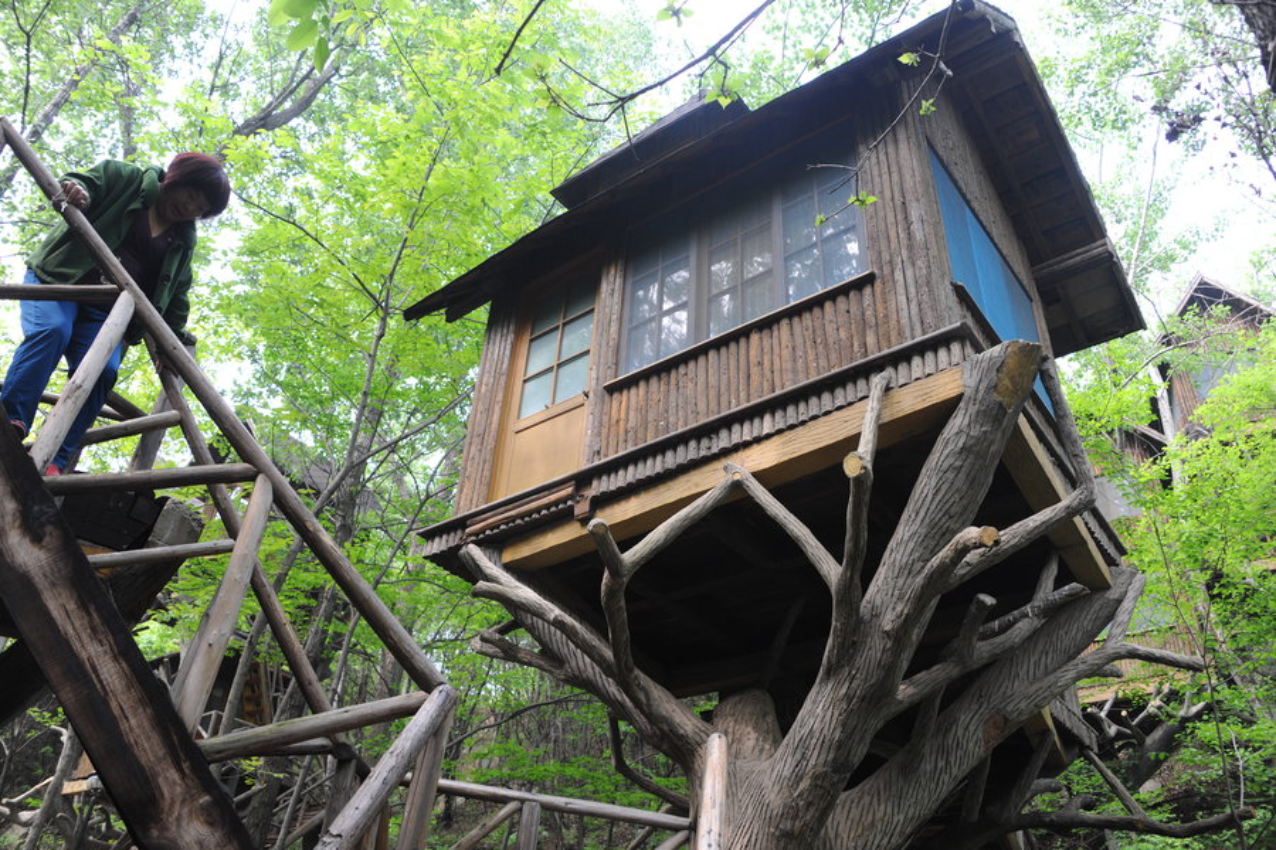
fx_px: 992
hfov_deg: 65.5
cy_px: 425
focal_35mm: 28
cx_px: 638
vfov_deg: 46.4
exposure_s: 1/60
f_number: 5
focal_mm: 28
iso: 320
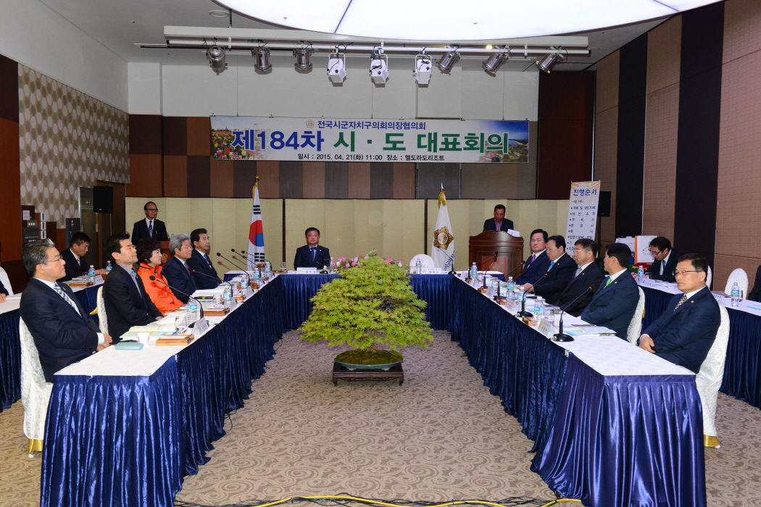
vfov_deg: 41.1
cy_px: 254
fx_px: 676
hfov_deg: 58.7
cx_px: 380
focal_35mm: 32
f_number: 7.1
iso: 2000
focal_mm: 32
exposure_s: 1/60
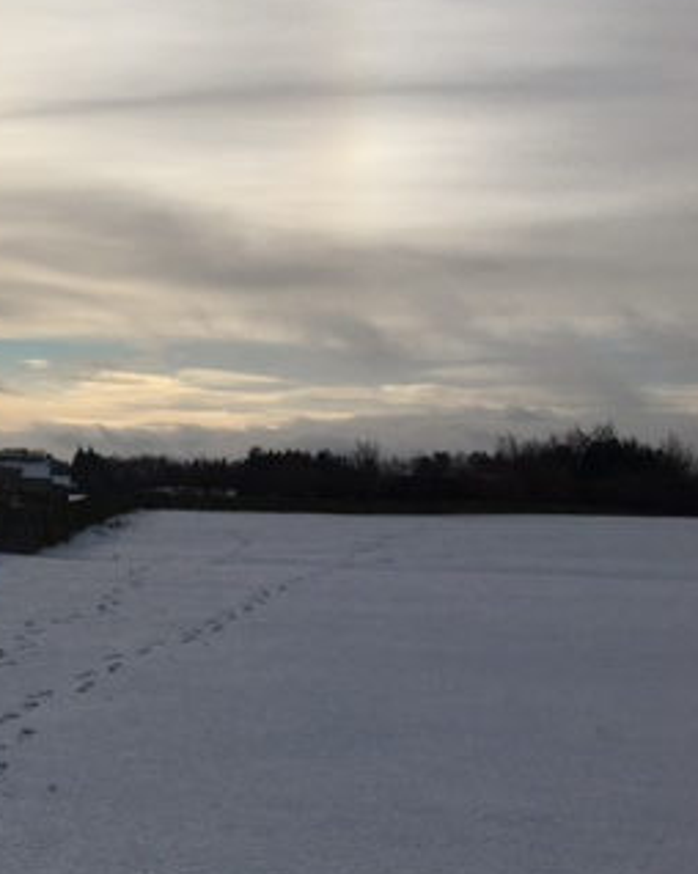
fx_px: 1473
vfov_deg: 32.9
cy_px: 338
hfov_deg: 24.3
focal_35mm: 57
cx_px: -129
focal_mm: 4.15
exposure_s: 1/4808
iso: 25
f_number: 2.2
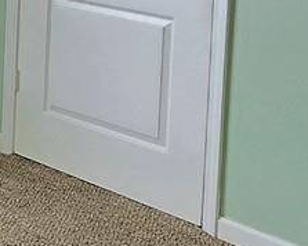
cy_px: -123
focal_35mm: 91
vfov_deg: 15.6
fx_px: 829
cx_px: -268
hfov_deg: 16.9
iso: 100
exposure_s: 1/60
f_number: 2.2
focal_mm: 2.2
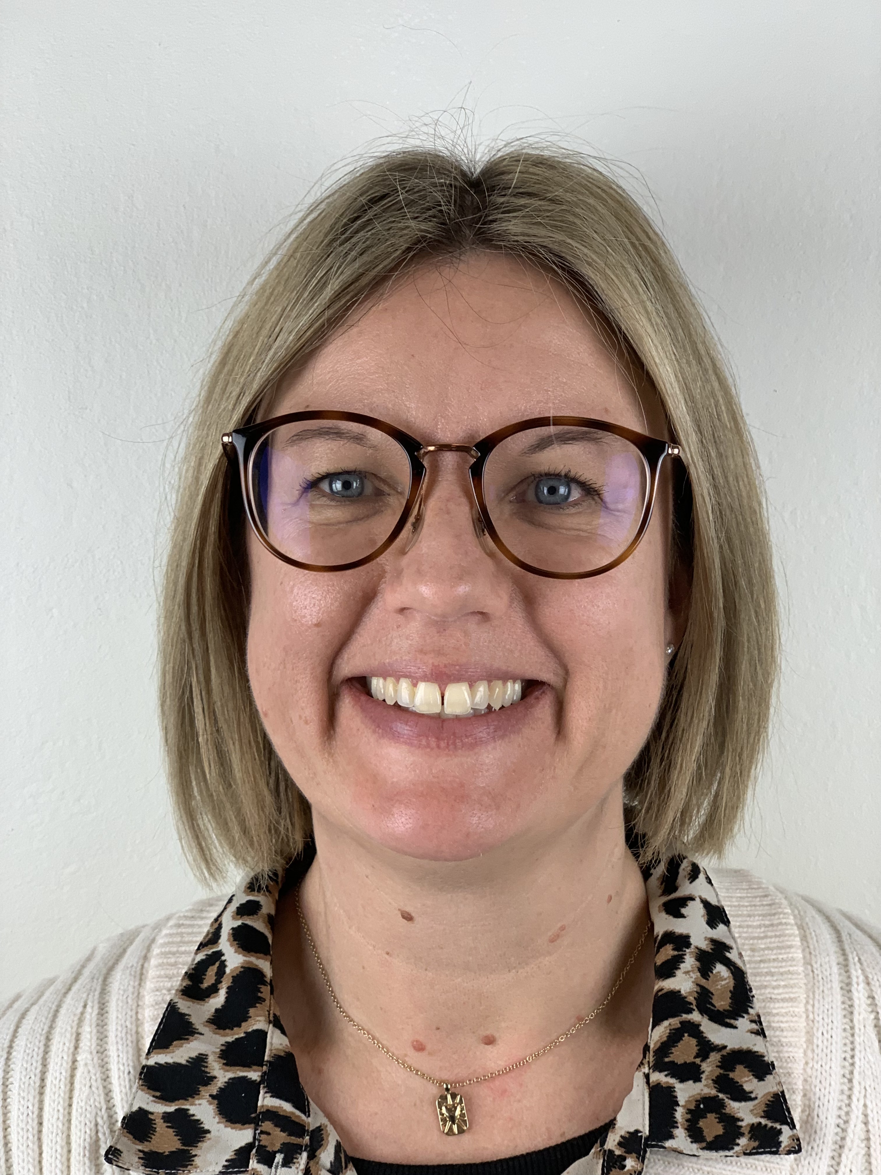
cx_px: 440
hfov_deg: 28.0
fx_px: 1765
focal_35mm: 52
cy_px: 588
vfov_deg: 36.8
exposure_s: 1/100
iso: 100
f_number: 2.4
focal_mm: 6
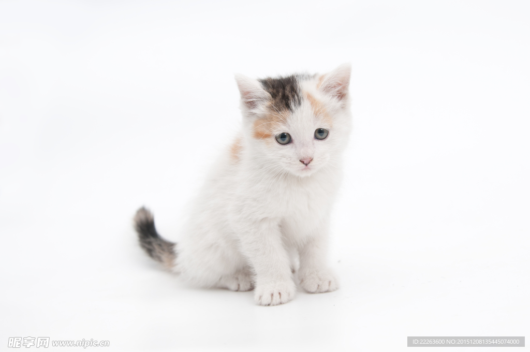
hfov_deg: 42.4
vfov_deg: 28.9
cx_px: 265
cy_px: 176
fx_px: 684
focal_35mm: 46
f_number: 3.5
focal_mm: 31
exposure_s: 1/125
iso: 100
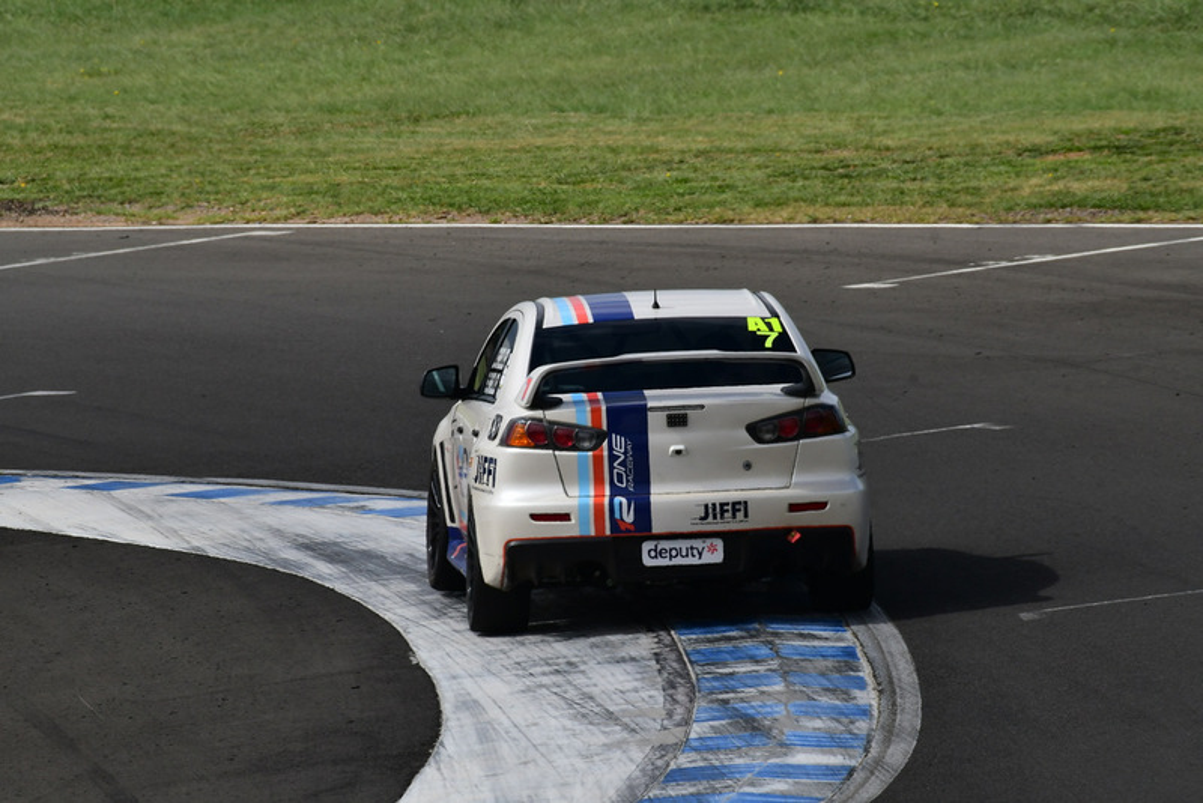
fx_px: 23065
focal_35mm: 690
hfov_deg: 3.0
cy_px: 402
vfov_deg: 2.0
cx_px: 602
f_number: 13
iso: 320
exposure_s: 1/640
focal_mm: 460
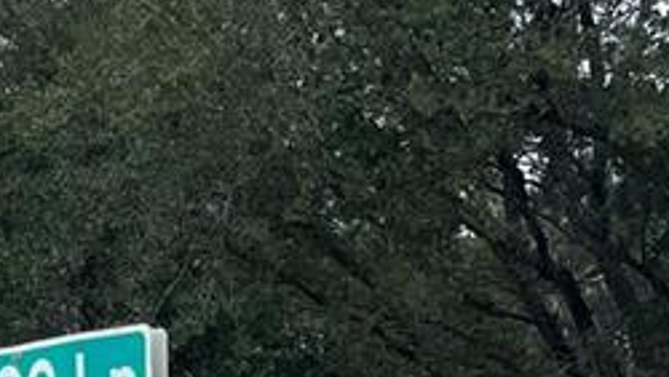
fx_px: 2414
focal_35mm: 136
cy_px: 922
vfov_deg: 8.2
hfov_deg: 15.3
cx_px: -99
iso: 50
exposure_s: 1/1086
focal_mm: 5.1
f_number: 1.6
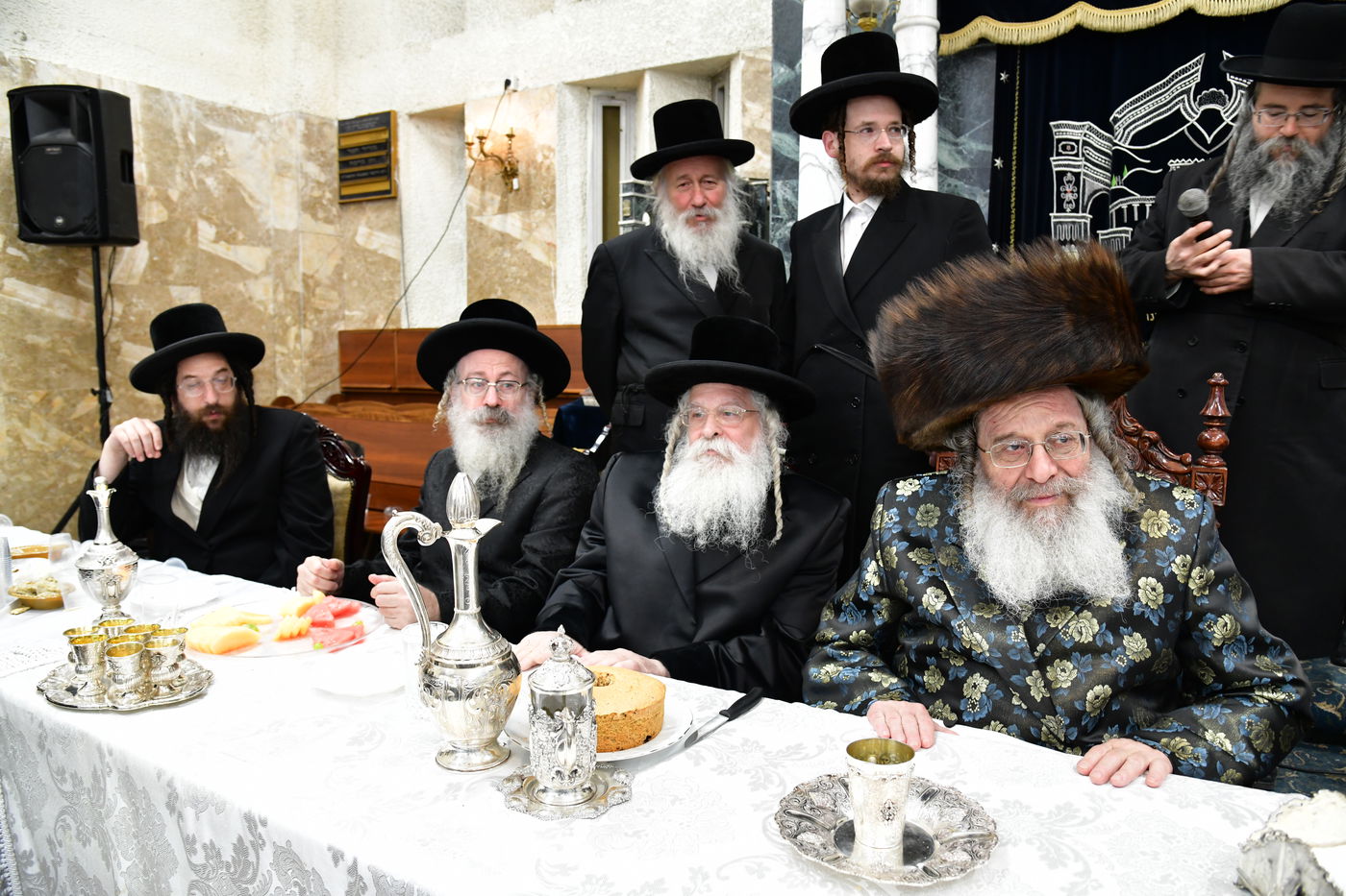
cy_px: 448
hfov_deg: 73.8
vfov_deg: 53.1
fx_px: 897
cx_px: 673
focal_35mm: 24
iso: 2000
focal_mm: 24
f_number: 5.6
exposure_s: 1/100
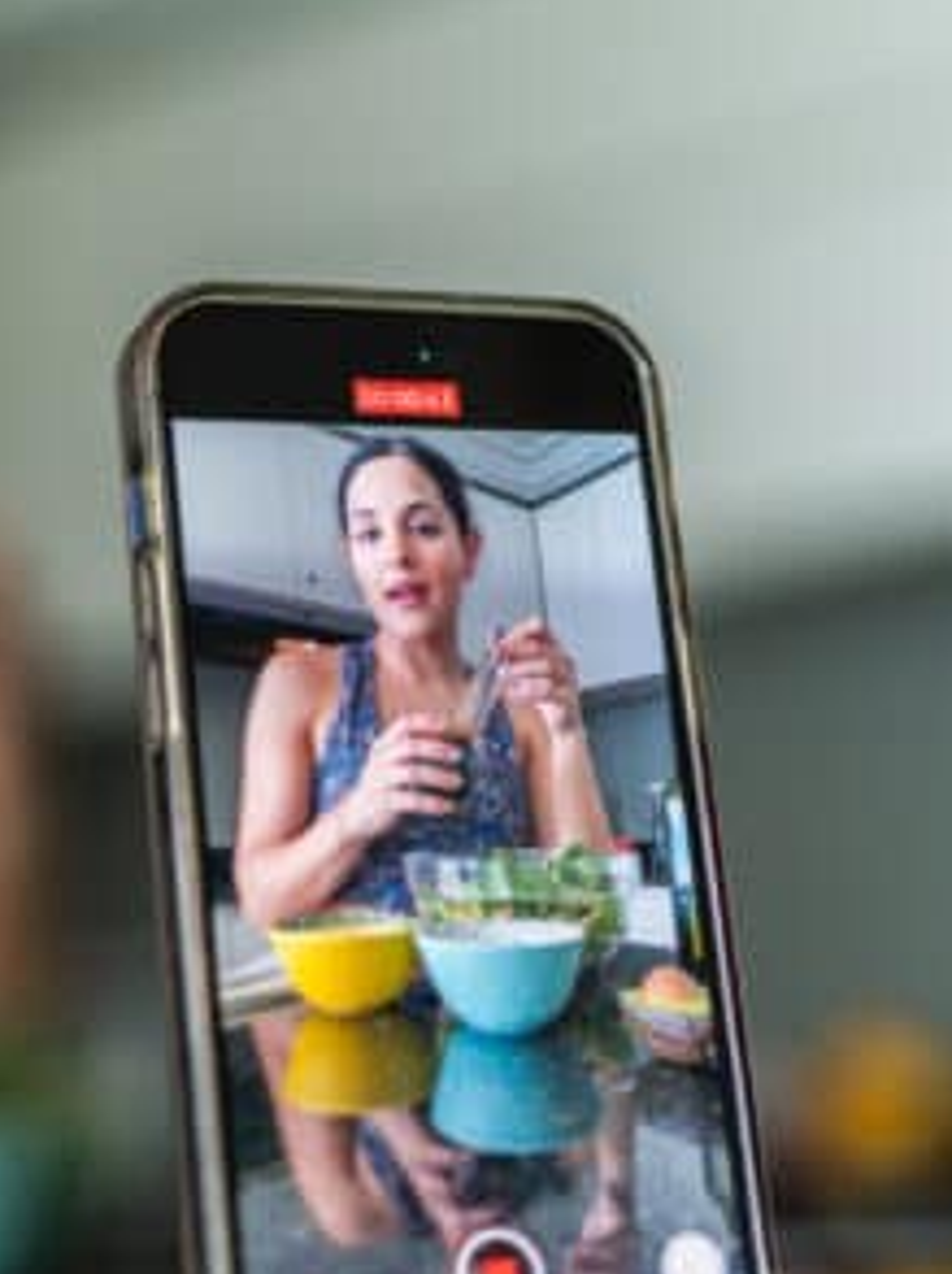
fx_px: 2536
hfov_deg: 20.2
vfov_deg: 28.2
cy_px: 709
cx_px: -130
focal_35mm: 69
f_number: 1.2
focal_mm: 35
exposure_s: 1/1000
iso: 125
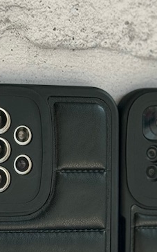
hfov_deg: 7.3
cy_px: 267
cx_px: 23
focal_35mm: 179
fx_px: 1227
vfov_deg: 11.6
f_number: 1.78
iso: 64
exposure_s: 1/739
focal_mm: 6.86
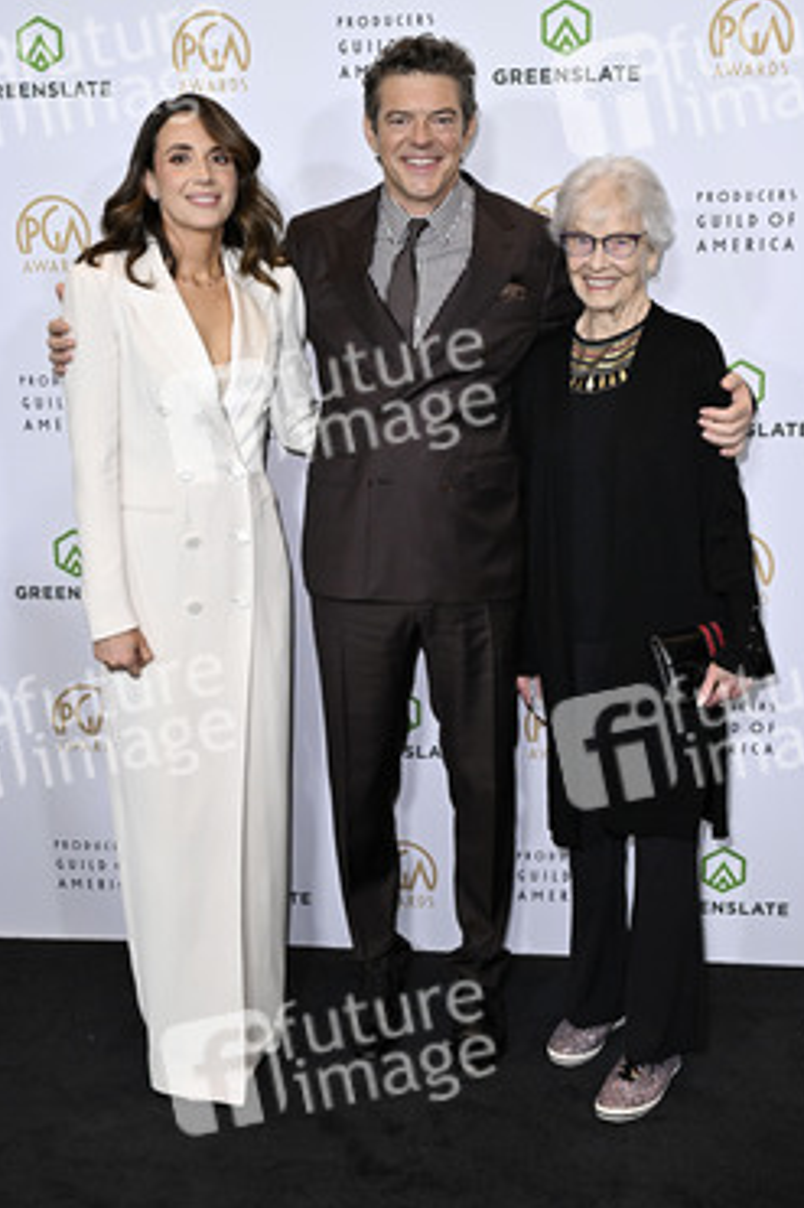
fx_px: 1408
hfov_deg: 31.9
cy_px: 570
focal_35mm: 42
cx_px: 423
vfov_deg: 46.4
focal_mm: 39
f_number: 5.6
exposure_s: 1/320
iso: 2000
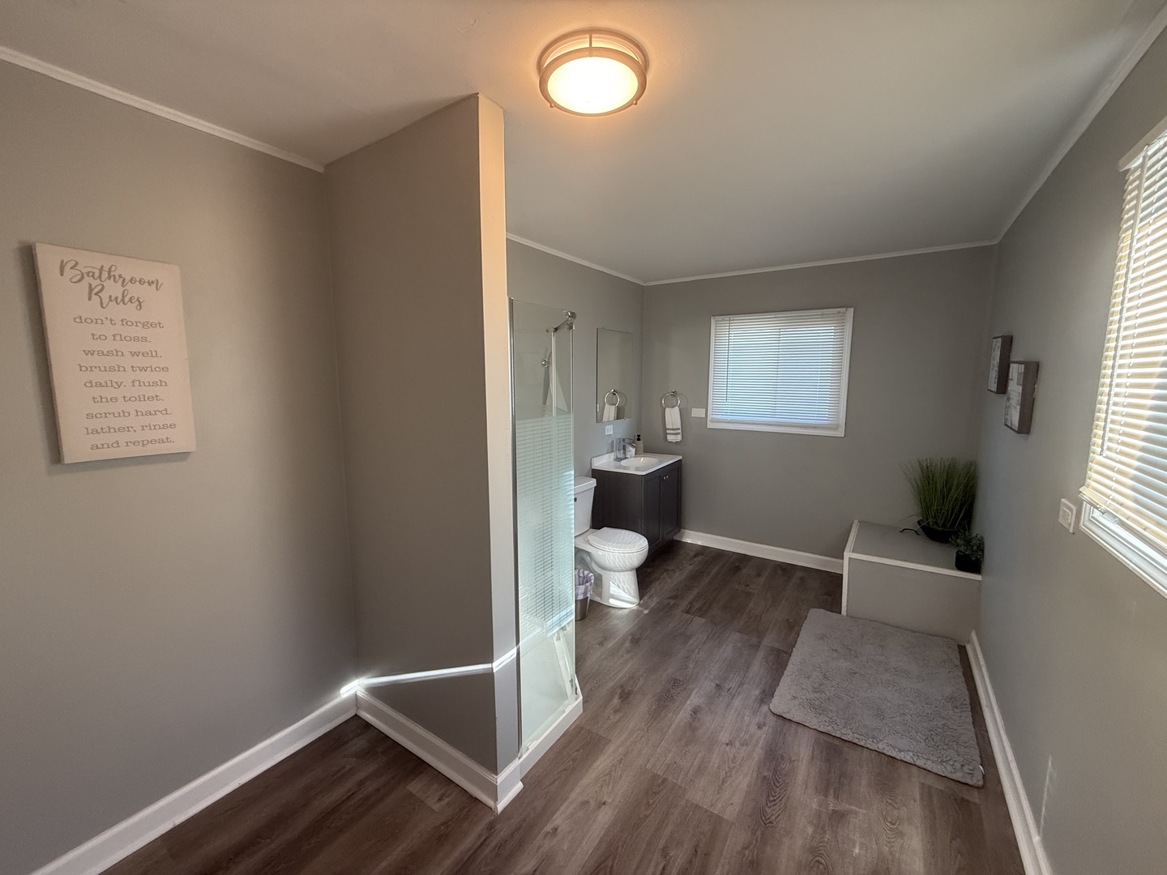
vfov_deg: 85.7
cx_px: 584
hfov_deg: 102.1
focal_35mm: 14
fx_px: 472
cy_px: 438
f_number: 2.2
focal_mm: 2.22
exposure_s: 1/120
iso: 200
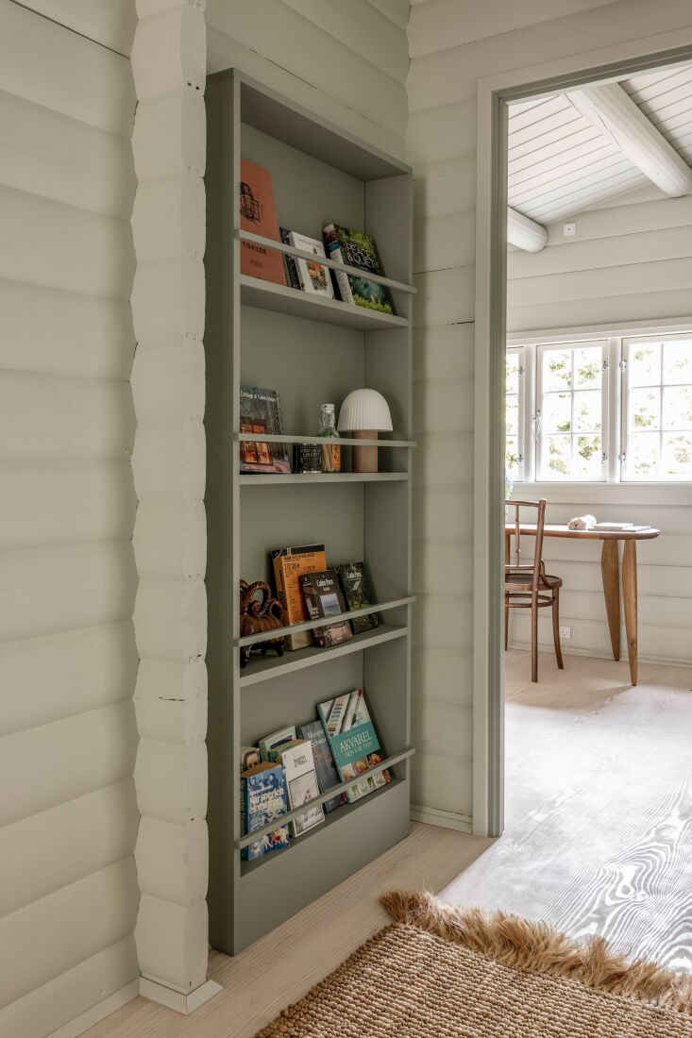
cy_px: 519
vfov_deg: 60.3
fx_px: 894
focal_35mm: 31
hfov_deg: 42.3
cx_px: 346
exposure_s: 1/2
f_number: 8
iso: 800
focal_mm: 31
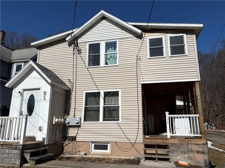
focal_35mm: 26
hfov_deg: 67.3
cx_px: 112
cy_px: 84
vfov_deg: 53.1
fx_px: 169
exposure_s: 1/11905
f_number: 1.6
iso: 50
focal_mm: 5.96
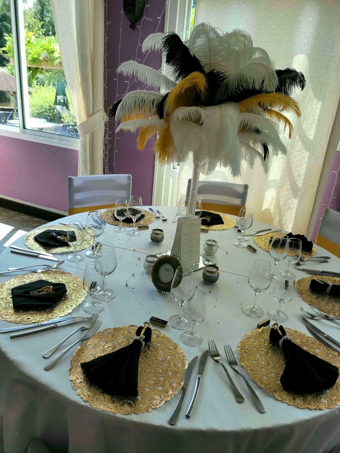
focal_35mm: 26
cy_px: 226
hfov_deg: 53.1
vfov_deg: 67.3
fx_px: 340
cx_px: 170
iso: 40
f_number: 1.8
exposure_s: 1/221
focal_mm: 5.4
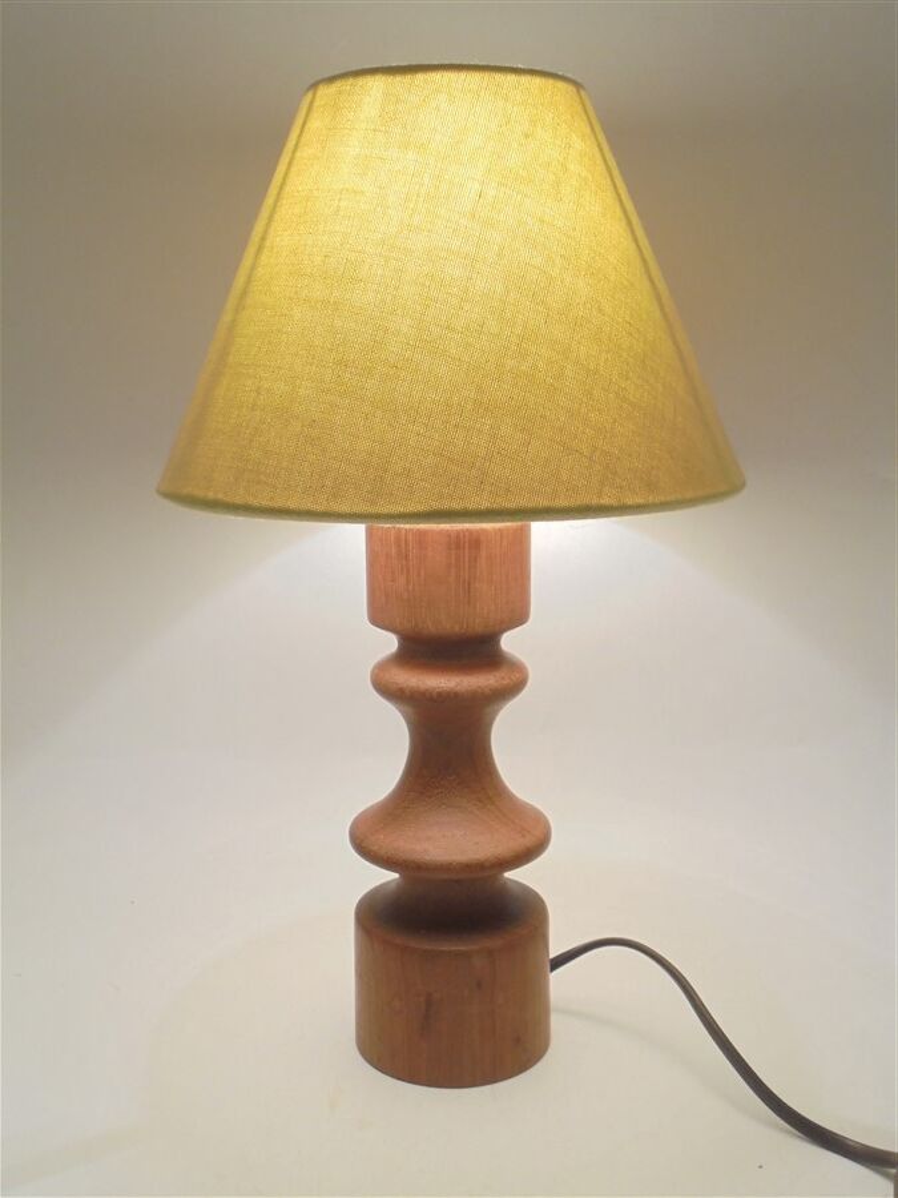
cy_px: 599
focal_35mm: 38
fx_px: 1314
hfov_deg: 37.7
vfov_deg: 49.0
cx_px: 449
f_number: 4.2
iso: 200
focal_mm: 6.9
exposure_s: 1/30
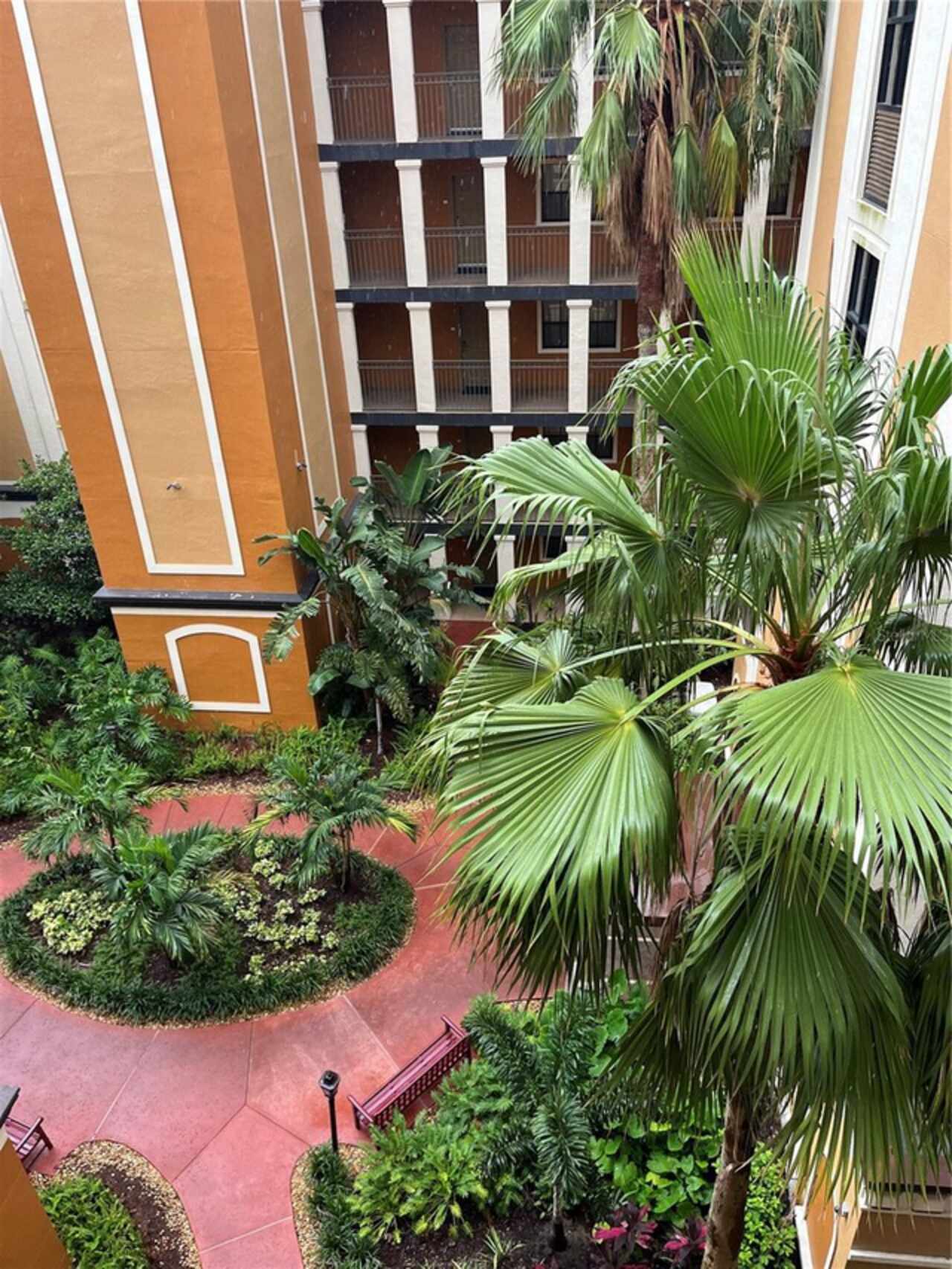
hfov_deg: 53.1
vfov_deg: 67.3
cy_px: 634
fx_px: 953
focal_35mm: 26
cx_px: 476
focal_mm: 5.1
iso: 50
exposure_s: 1/122
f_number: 1.6
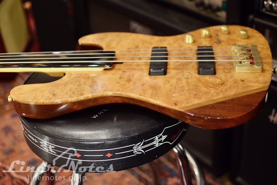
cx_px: 138
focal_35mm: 52
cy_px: 92
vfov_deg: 25.8
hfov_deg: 37.8
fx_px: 404
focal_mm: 35
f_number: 1.8
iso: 400
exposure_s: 1/160
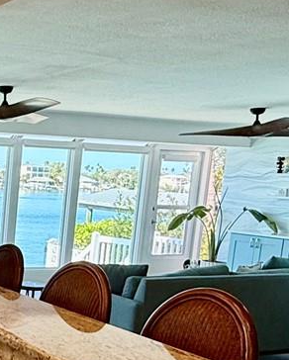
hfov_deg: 21.9
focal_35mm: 60
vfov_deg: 30.7
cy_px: 284
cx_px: -123
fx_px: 640
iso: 64
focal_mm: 2.22
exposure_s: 1/244
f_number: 2.2
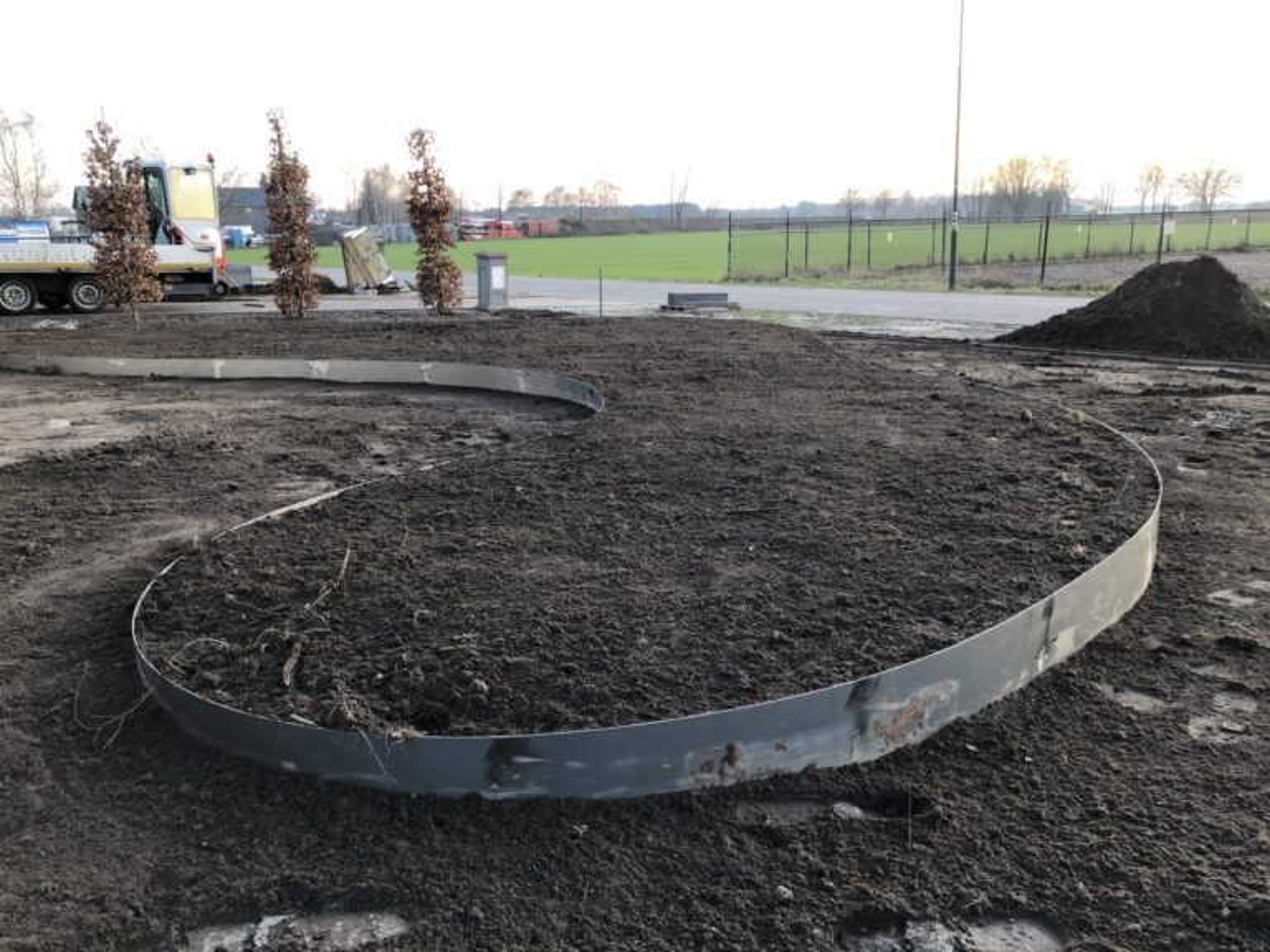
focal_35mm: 28
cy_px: 476
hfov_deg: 63.4
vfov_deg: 49.7
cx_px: 635
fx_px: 1027
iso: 50
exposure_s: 1/15
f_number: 1.8
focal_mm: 3.99
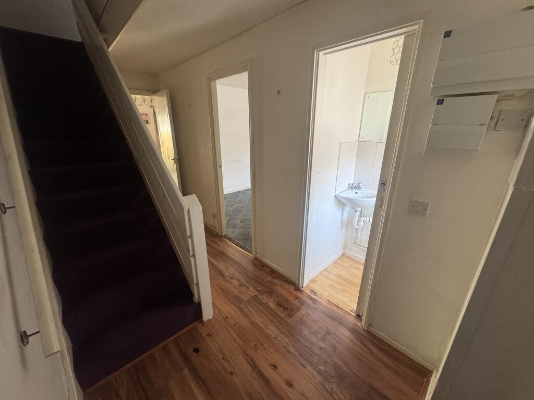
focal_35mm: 14
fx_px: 216
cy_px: 200
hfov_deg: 102.1
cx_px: 267
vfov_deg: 85.7
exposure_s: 1/99
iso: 320
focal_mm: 2.22
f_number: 2.2
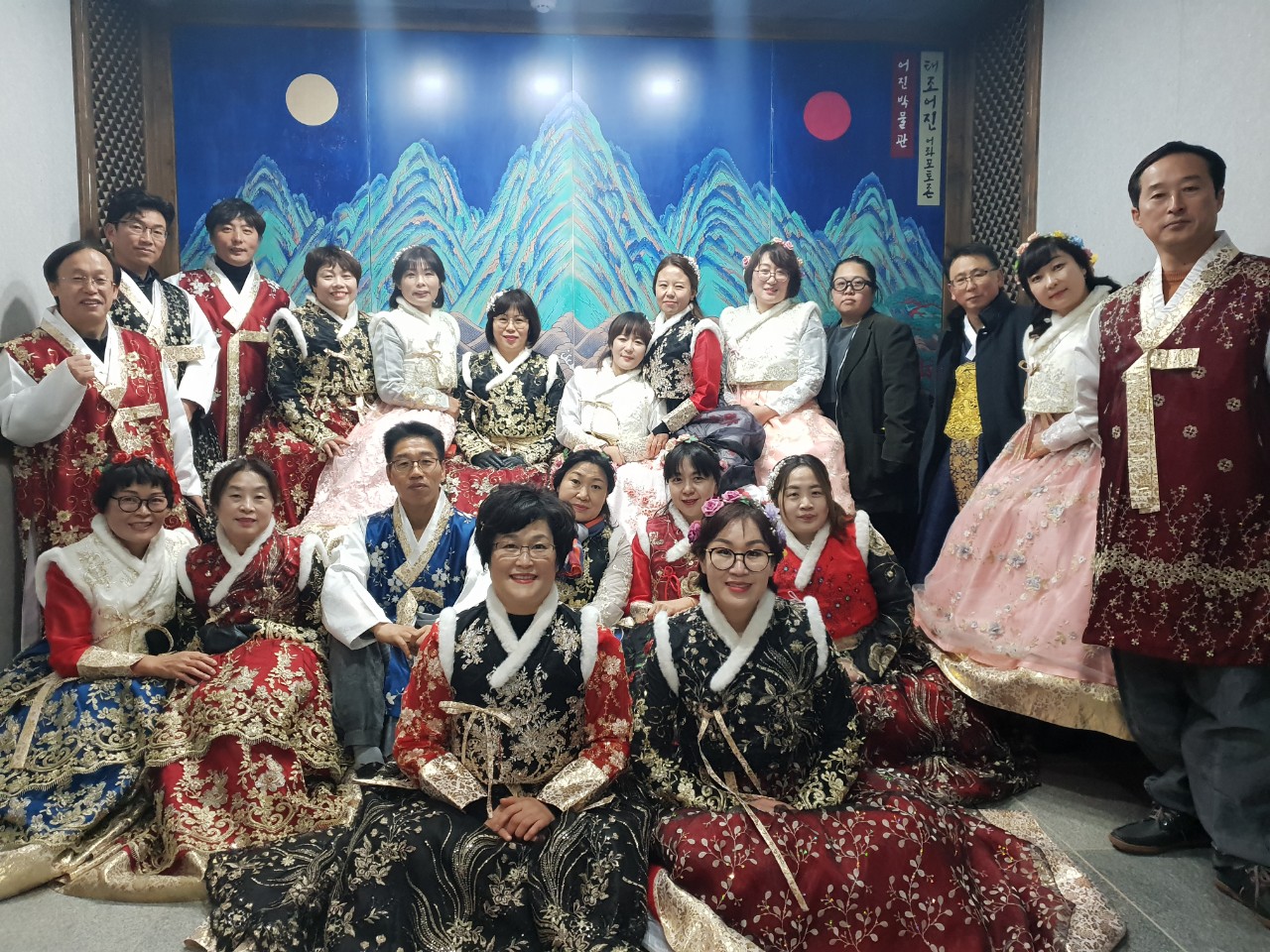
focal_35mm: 26
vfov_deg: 53.1
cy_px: 476
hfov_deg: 67.3
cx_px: 635
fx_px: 954
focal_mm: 4.3
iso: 320
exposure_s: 1/40
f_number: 1.5
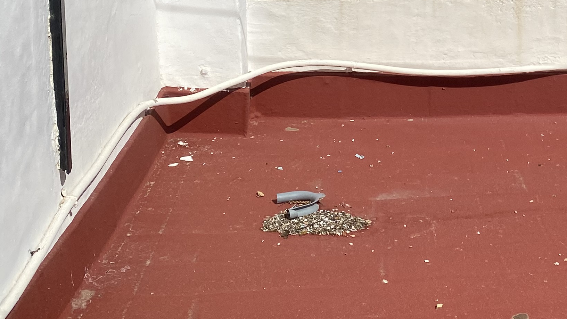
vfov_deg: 16.2
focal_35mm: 70
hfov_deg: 28.8
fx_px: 1052
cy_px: -113
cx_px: 527
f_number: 1.8
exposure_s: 1/7194
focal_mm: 4.25
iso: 32
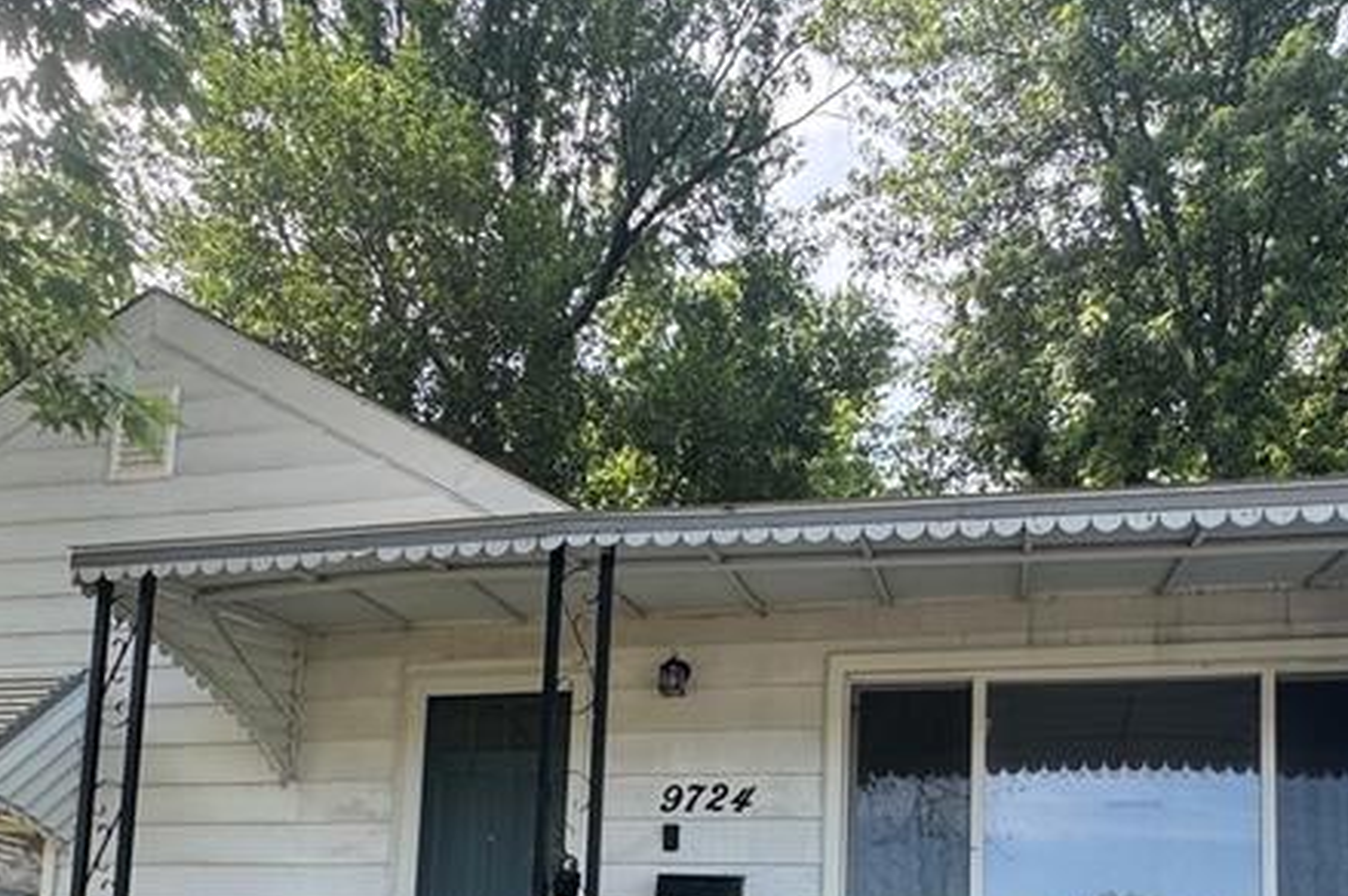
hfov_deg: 55.8
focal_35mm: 34
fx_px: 1272
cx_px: 725
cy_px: 939
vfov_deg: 34.5
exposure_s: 1/295
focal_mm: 2.22
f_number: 2.2
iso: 40
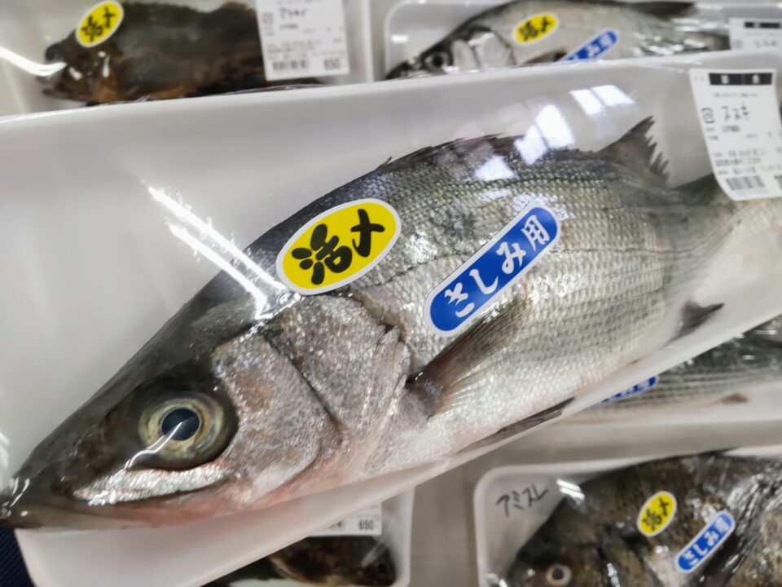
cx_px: 391
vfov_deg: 56.8
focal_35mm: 24
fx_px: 542
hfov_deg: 71.6
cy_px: 294
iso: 105
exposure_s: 1/50
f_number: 2
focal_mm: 3.43
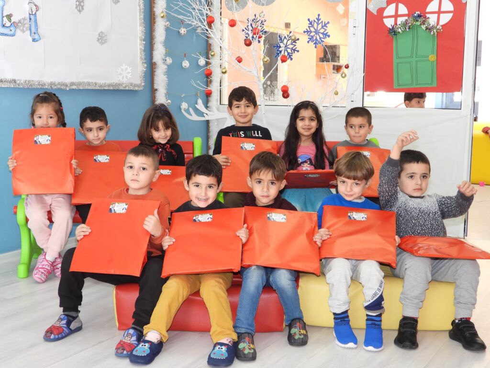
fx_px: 665
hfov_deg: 40.4
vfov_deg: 30.9
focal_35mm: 47
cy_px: 184
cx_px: 245
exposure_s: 1/30
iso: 140
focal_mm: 8.5
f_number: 3.2
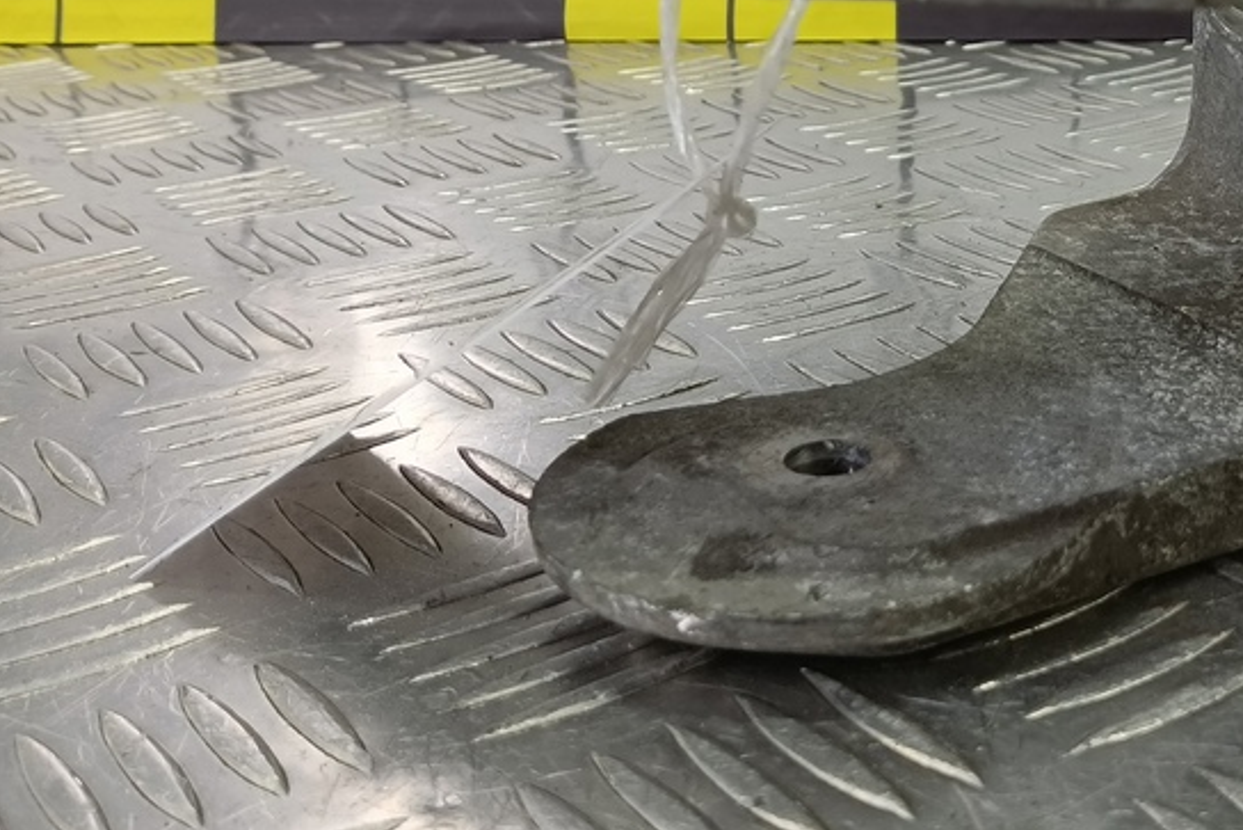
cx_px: 1142
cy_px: 181
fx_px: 1554
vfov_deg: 29.3
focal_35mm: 45
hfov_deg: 40.0
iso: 144
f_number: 1.6
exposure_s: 1/50
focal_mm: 4.11
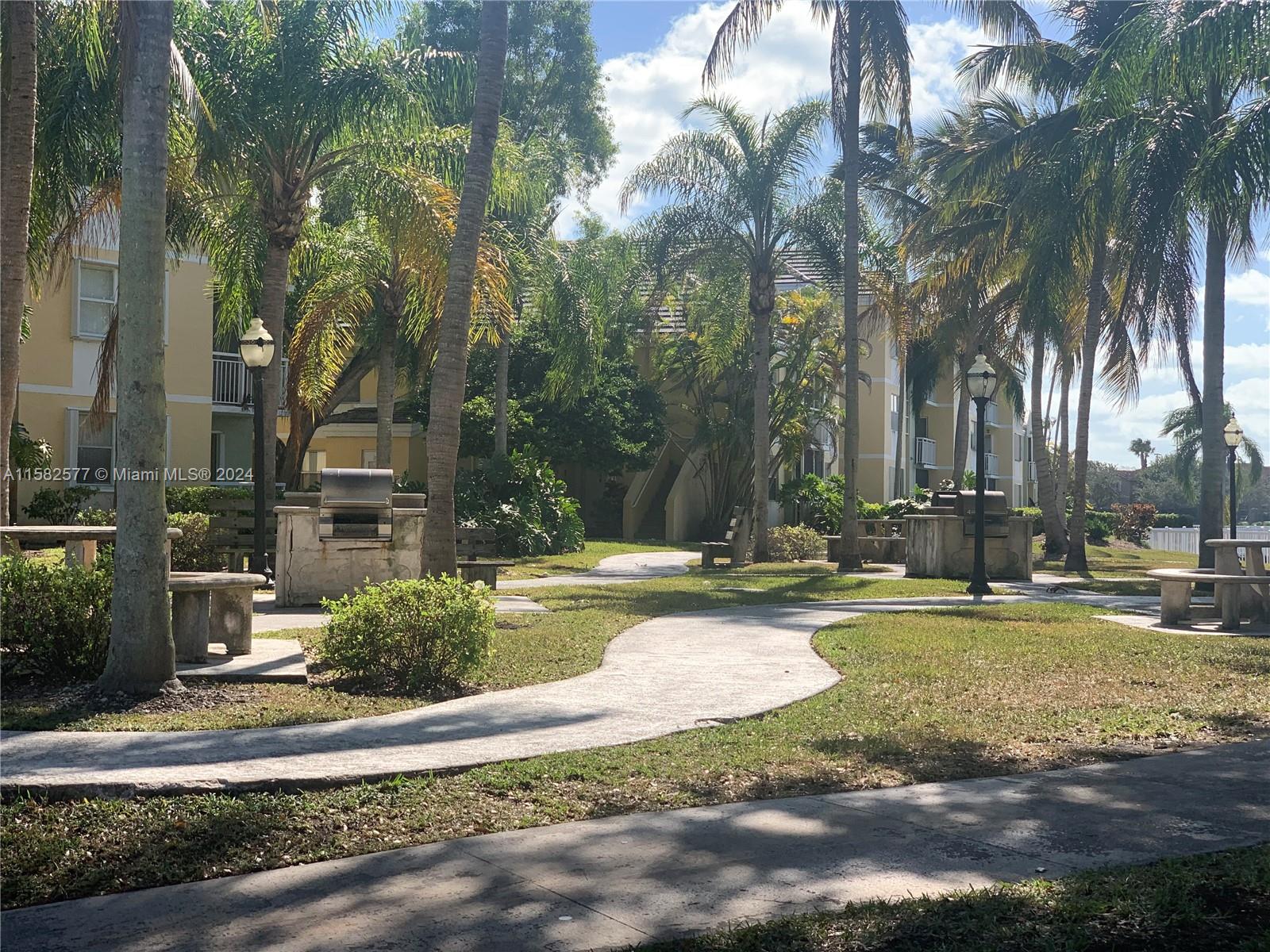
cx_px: 635
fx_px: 1908
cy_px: 476
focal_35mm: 52
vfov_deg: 28.0
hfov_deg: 36.8
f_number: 2.4
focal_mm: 6
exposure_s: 1/813
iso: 16
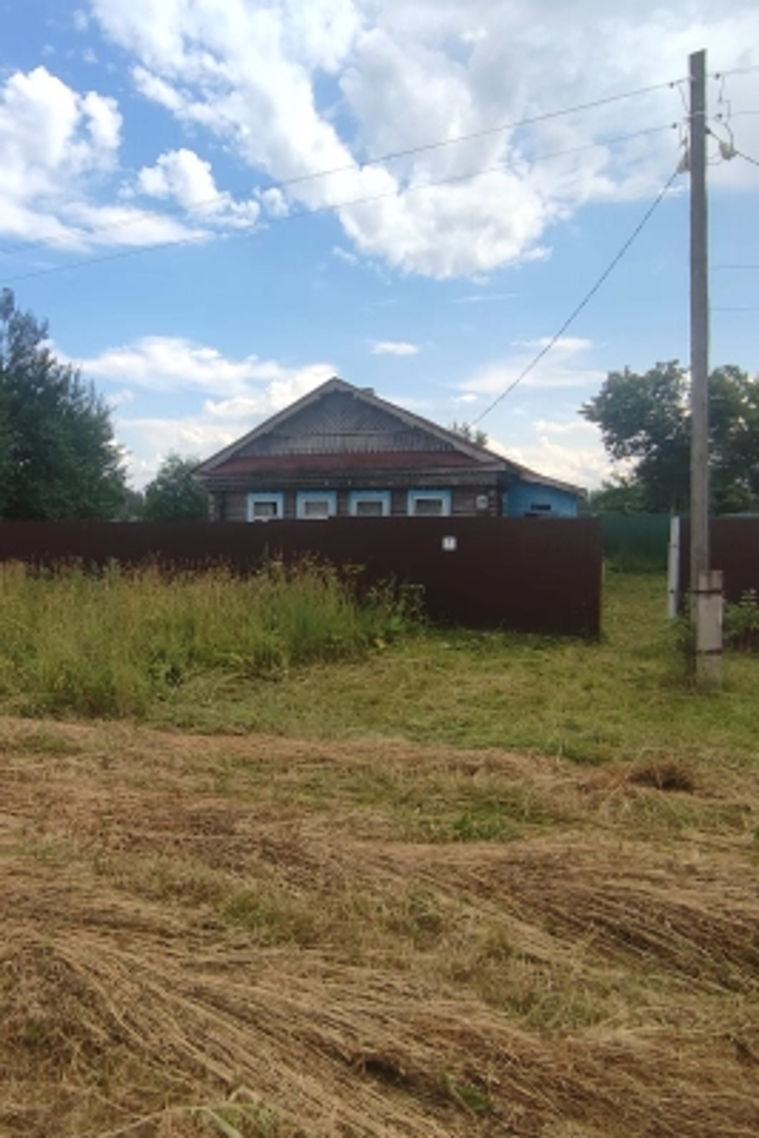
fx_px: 822
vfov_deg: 69.4
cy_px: 565
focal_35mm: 26
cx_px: 204
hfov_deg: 48.0
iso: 50
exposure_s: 1/847
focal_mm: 1.65
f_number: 2.2
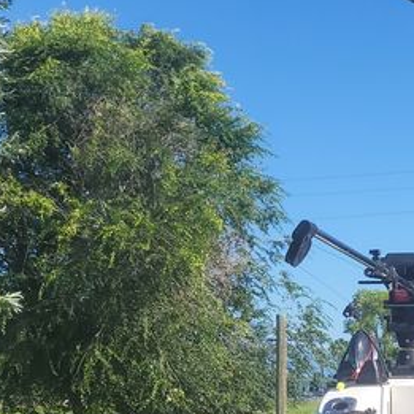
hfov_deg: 17.0
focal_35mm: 90
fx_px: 1218
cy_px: 401
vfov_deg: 18.8
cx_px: 668
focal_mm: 5.4
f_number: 1.8
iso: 40
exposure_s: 1/1983
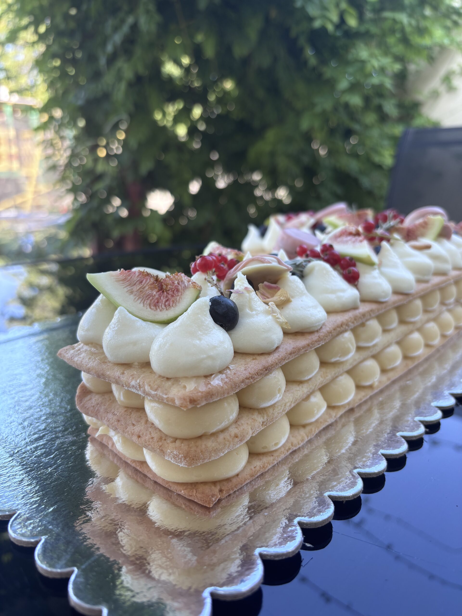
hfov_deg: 53.1
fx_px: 463
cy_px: 308
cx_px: 231
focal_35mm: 26
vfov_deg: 67.3
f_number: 1.6
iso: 40
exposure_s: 1/201
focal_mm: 5.96
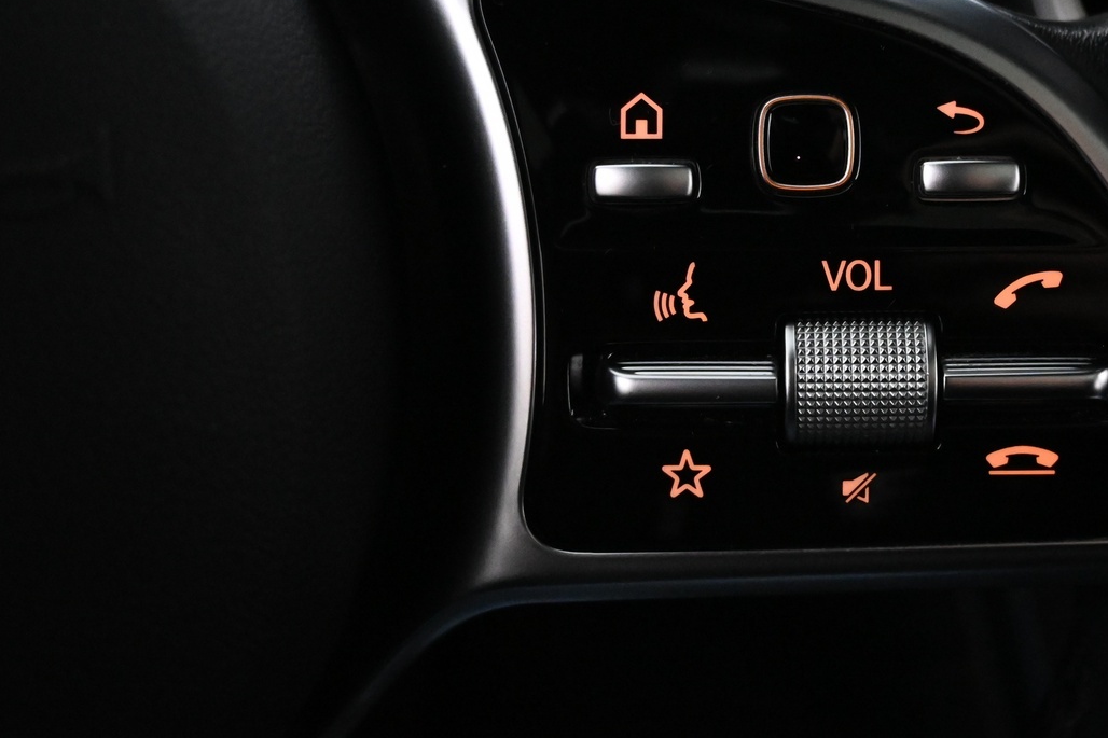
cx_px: 795
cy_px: 251
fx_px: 1600
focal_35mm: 52
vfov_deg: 25.9
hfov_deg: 37.5
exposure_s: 1/40
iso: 5000
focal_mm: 22
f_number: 4
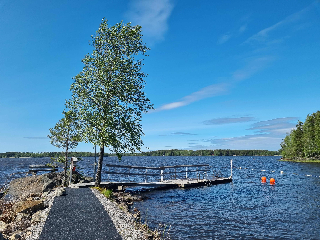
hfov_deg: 67.3
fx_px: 240
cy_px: 120
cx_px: 160
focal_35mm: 26
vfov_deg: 53.1
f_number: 1.8
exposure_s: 1/3360
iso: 50
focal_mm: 5.4
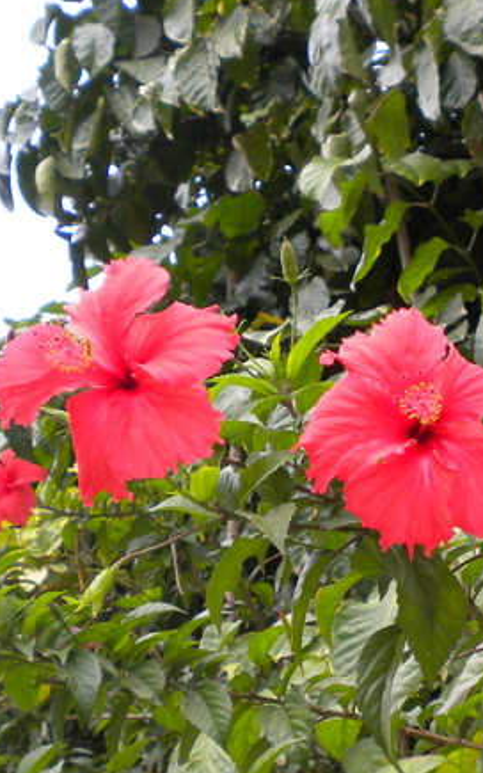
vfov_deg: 22.9
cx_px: 508
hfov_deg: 14.3
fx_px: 1895
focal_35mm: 90
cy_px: 552
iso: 80
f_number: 4.9
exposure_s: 1/220
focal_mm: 7.4
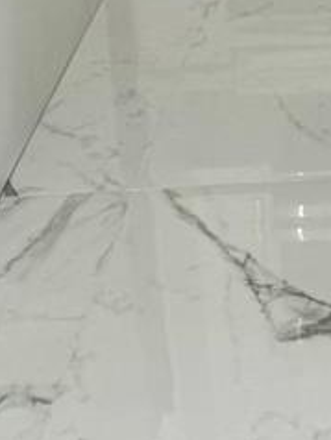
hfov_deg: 11.4
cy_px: -629
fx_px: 1540
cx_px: 588
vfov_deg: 12.6
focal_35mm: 121
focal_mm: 6.86
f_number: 1.78
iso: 100
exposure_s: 1/120
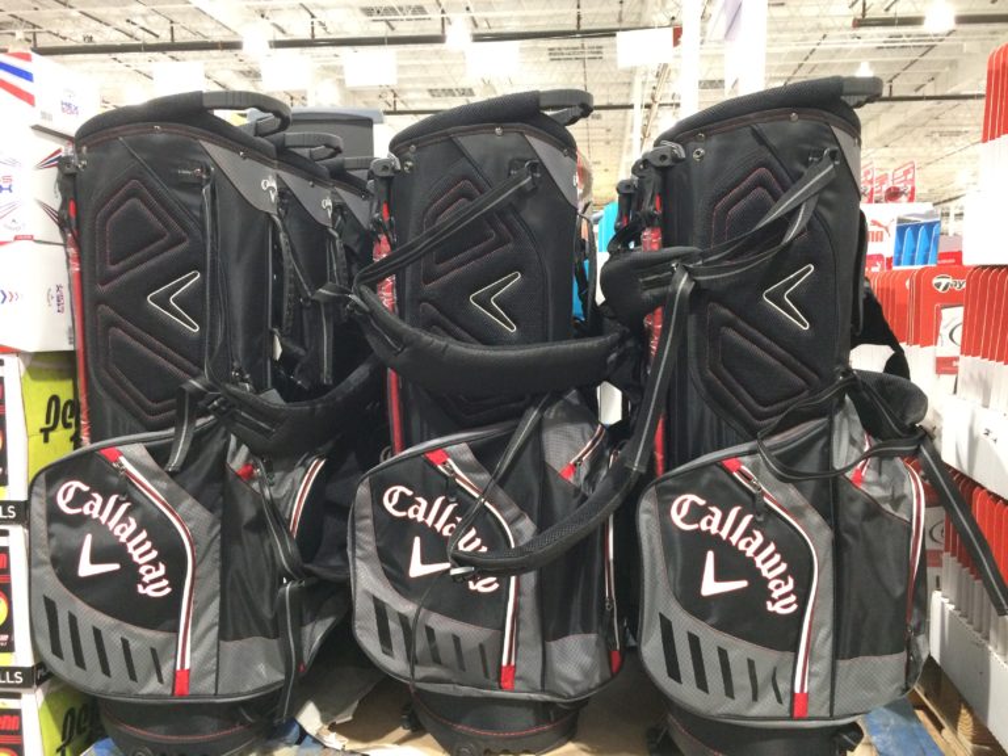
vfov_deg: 48.2
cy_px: 378
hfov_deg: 61.7
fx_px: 844
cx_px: 504
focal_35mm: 29
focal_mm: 4.15
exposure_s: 1/24
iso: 320
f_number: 2.2
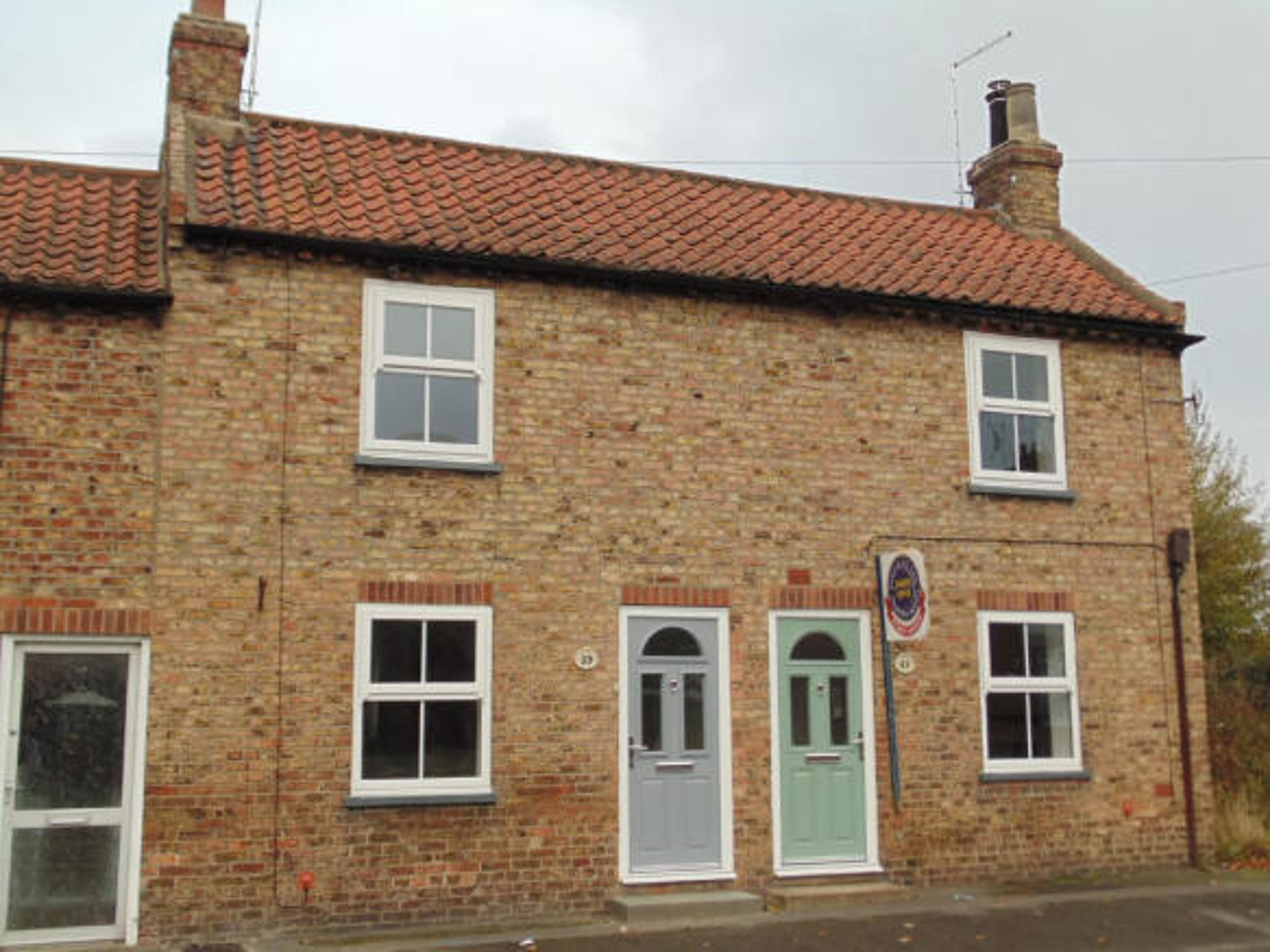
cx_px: 635
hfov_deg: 45.8
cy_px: 476
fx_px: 1504
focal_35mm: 41
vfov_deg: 35.1
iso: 80
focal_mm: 7.4
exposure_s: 1/200
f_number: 3.6
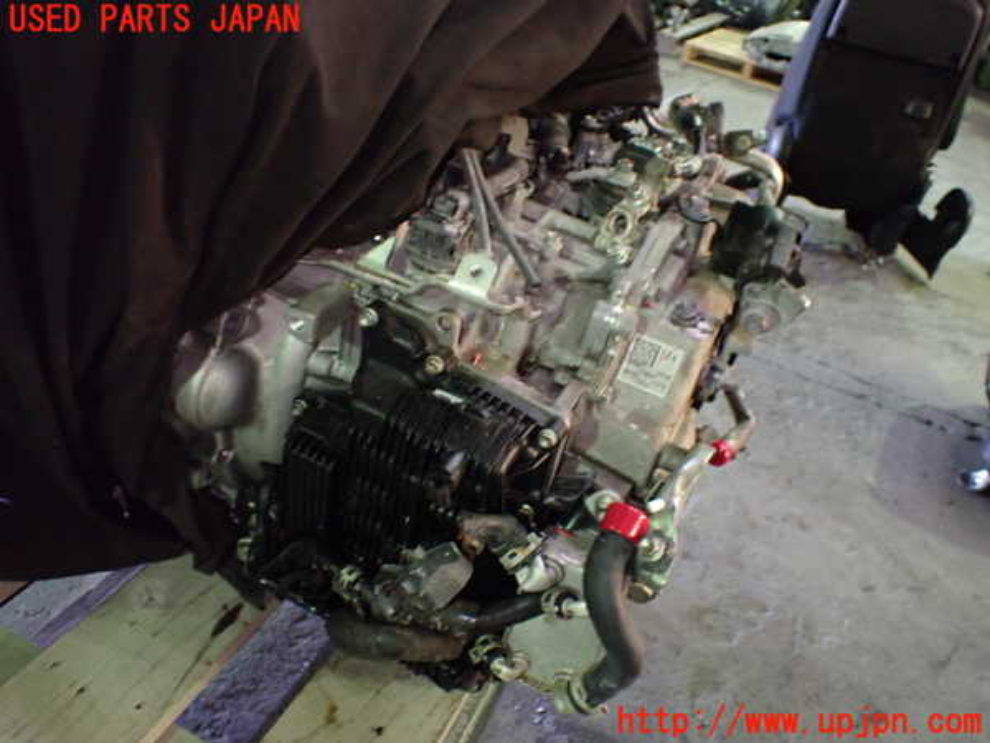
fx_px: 858
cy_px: 372
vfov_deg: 46.8
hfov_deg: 60.0
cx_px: 495
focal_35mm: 30
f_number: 2.3
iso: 800
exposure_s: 1/30
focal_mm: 5.4
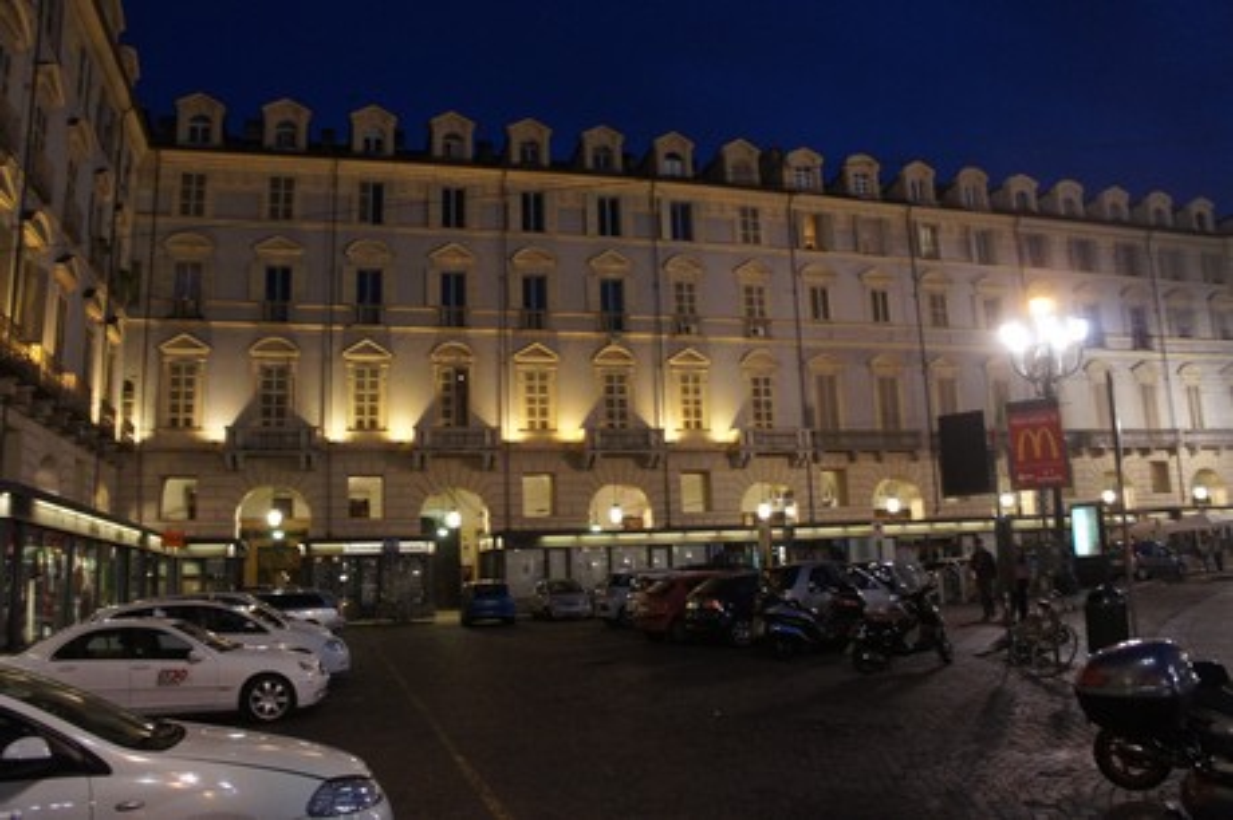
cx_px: 616
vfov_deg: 47.9
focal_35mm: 27
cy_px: 410
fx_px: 924
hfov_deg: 67.4
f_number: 3.5
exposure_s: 1/60
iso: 1600
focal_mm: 18
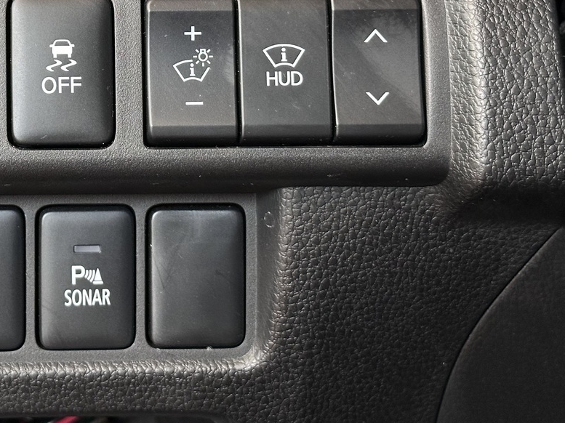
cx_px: 73
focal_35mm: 89
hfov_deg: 21.6
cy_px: 46
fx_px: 1452
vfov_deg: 16.4
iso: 320
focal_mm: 6.86
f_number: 1.78
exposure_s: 1/33
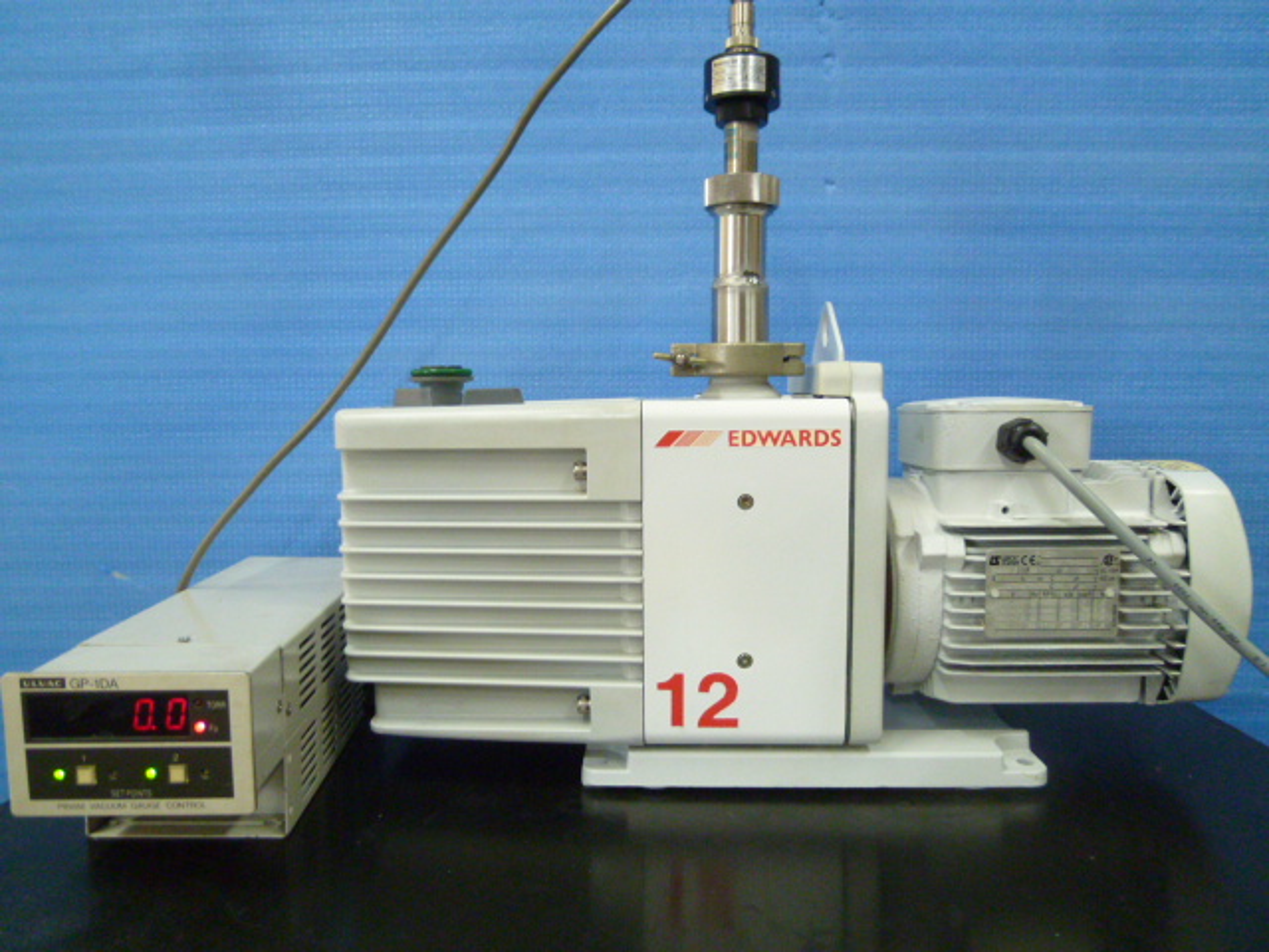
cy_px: 476
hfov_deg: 71.6
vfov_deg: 56.8
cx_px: 634
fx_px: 880
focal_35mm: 24
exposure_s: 1/40
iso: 400
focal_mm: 4.3
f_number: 2.2
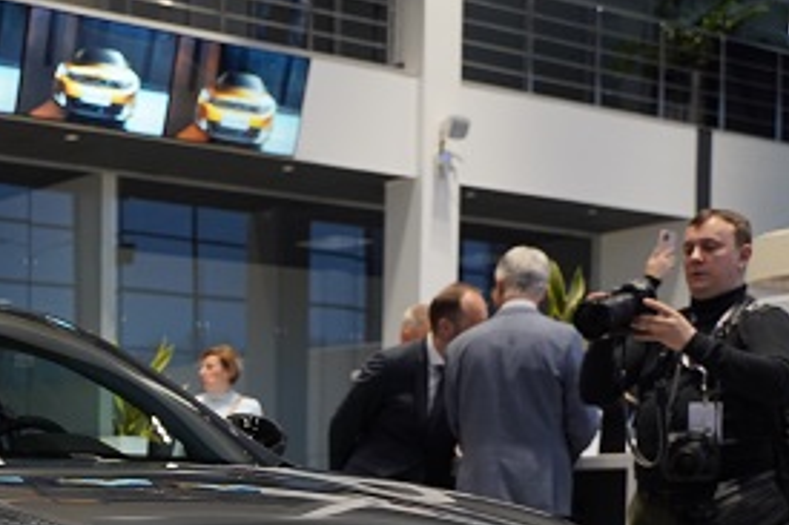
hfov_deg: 25.0
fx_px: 1665
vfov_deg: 17.3
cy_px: 598
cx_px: -52
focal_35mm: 76
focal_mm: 31
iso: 1600
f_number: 4
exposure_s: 1/160
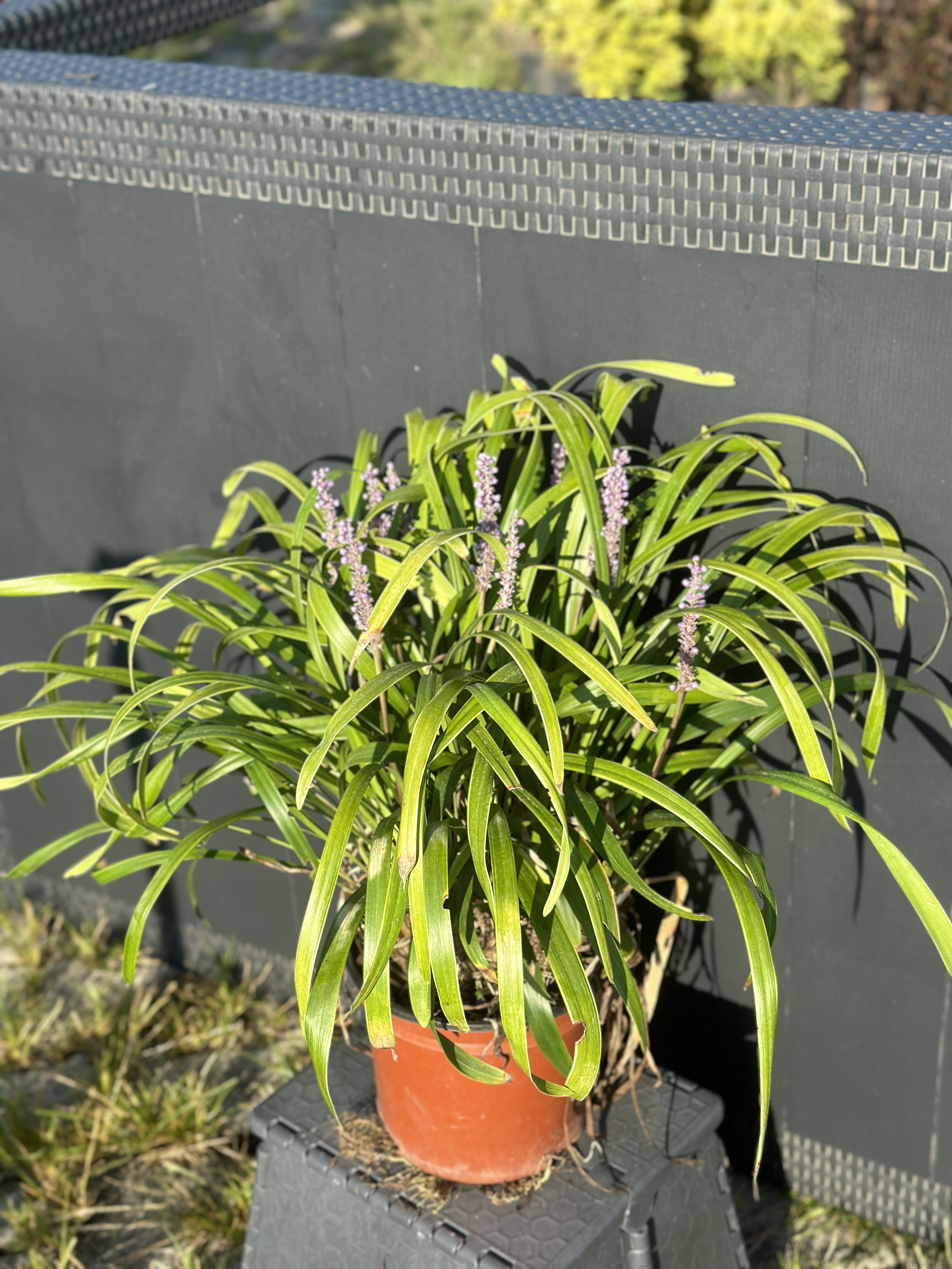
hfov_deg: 30.3
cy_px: 634
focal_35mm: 48
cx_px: 476
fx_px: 1760
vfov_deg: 39.7
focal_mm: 6.86
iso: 80
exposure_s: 1/2358
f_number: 1.78
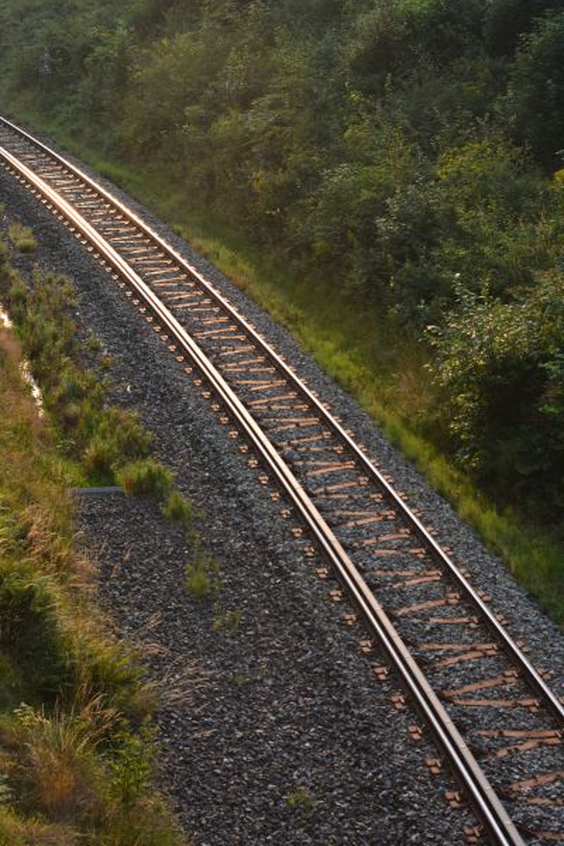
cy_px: 423
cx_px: 282
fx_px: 1939
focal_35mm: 82
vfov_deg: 24.6
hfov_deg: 16.6
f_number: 10
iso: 200
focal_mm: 55
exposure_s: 1/60
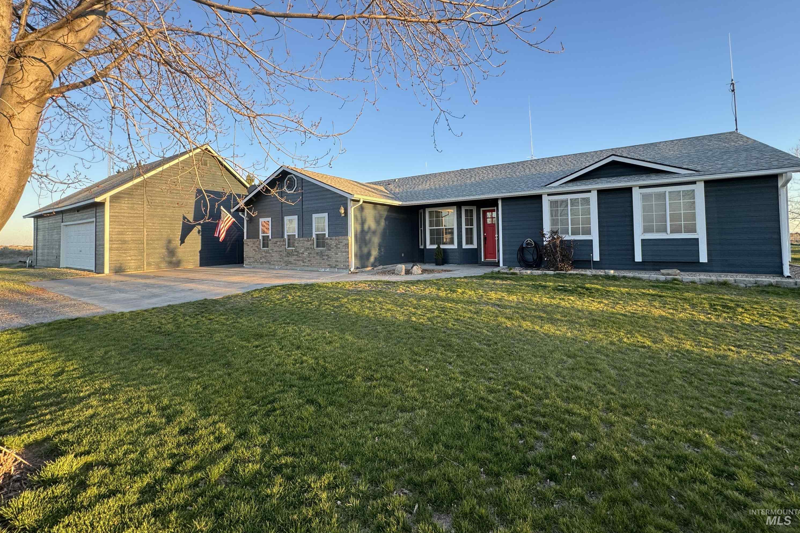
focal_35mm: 15
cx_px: 399
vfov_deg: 76.9
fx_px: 333
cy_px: 231
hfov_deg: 100.4
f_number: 2.2
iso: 40
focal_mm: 2.22
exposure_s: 1/130
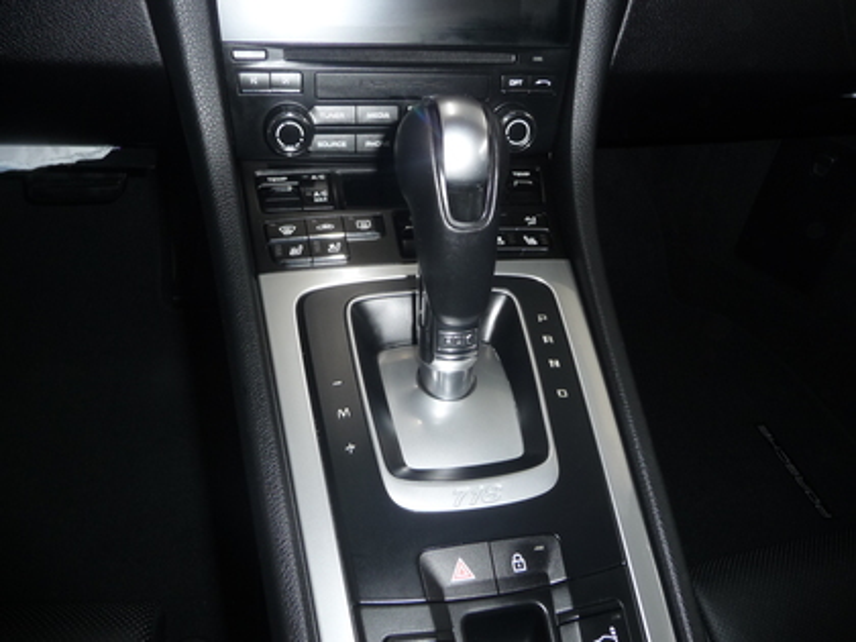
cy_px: 321
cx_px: 428
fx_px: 692
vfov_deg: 49.7
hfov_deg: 63.4
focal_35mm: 28
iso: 100
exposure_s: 1/30
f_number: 3.3
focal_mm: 4.7
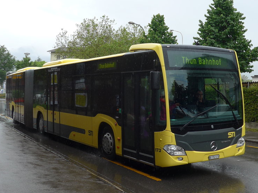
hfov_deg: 40.2
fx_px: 350
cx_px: 157
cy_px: 74
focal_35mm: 47
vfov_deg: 30.8
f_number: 2.8
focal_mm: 6
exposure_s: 1/500
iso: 80
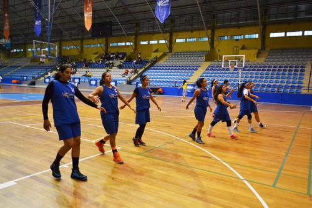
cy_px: 104
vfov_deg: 47.9
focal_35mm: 27
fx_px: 234
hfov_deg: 67.4
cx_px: 156
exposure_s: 1/250
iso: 3200
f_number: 3.5
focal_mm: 18
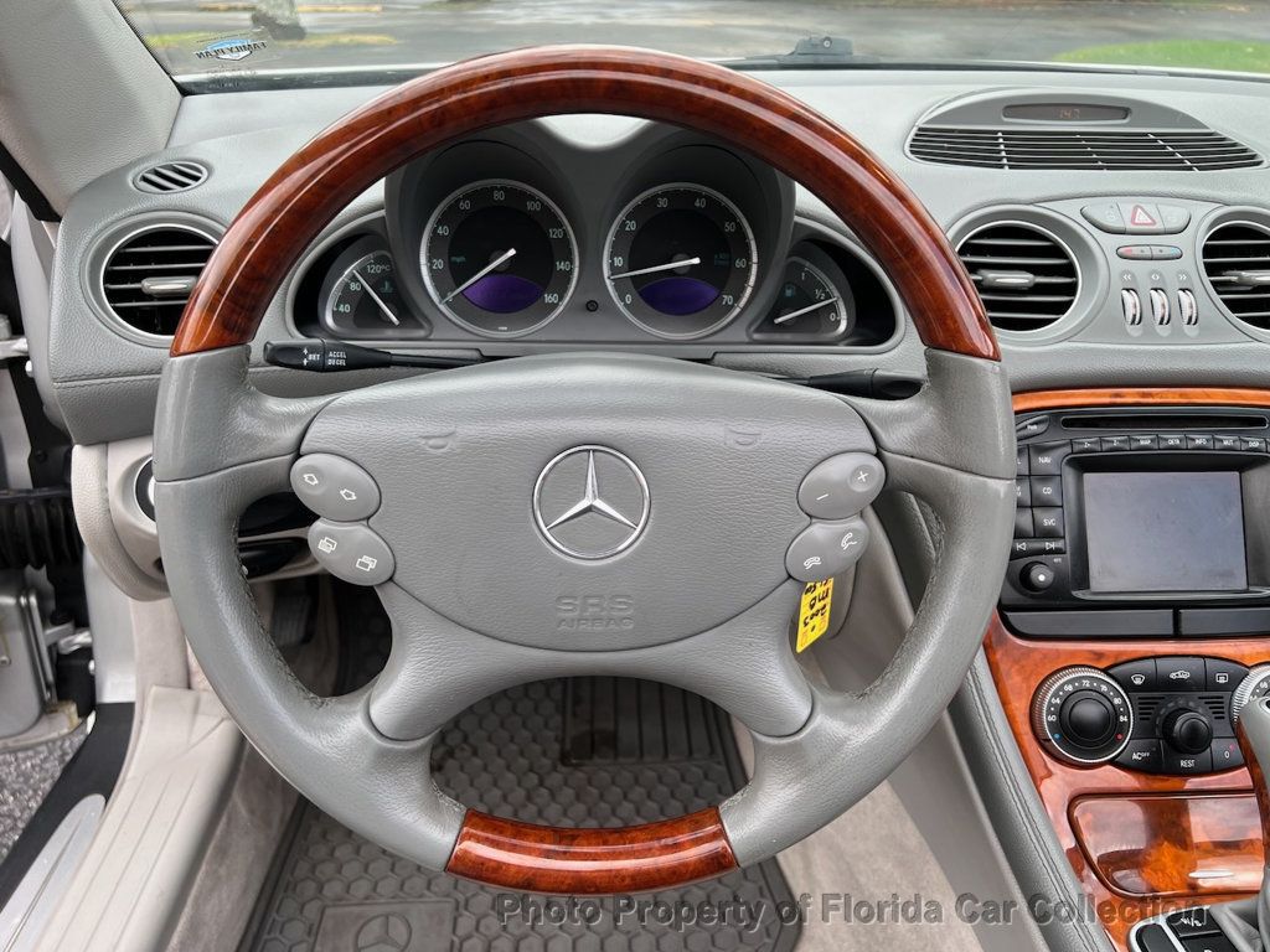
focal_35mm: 26
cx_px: 635
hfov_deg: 67.3
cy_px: 476
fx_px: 954
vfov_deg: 53.1
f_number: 1.5
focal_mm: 5.7
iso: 50
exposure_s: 1/539
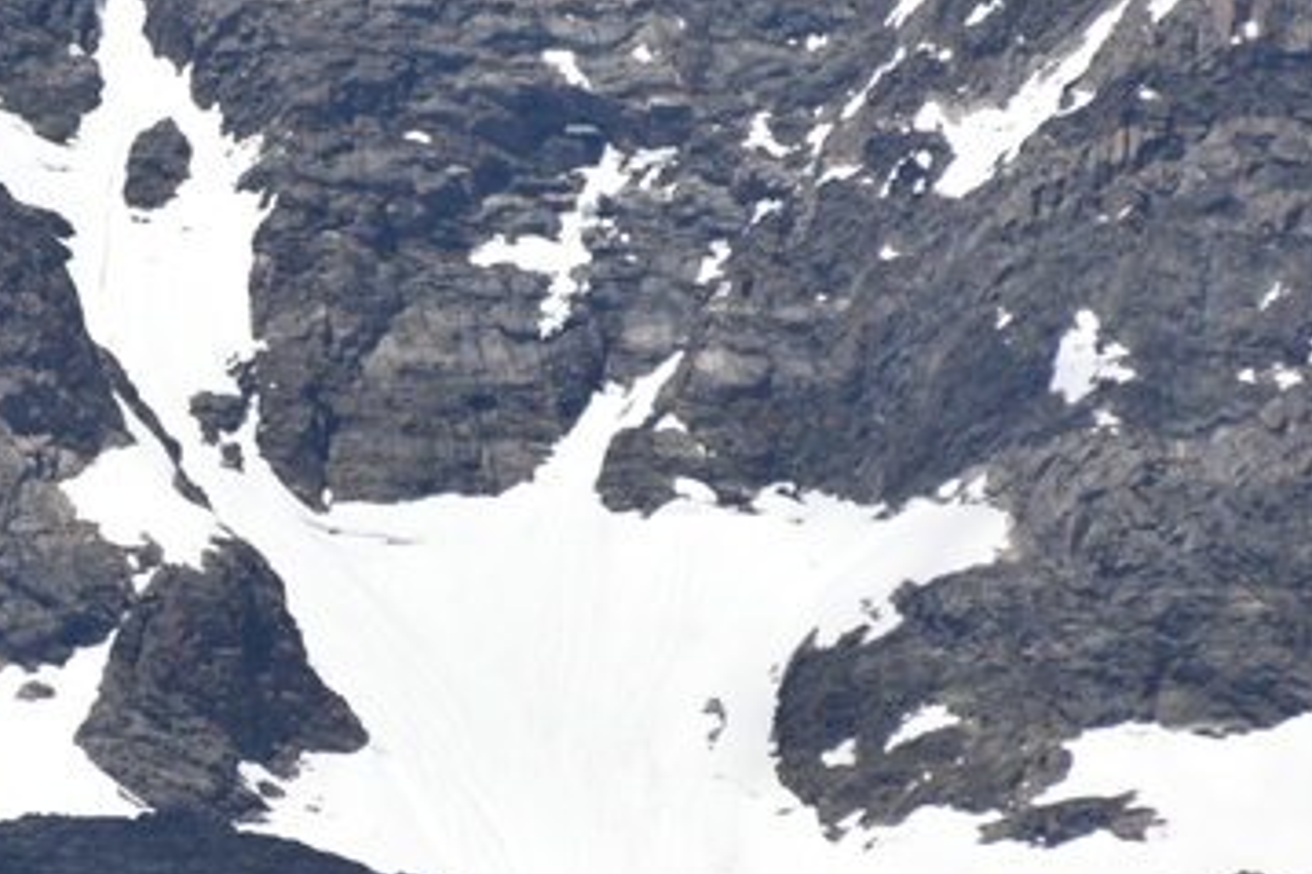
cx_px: -51
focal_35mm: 1071
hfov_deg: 1.9
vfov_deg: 1.3
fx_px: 39012
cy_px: 293
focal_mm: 300
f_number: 7.1
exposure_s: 1/640
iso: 100
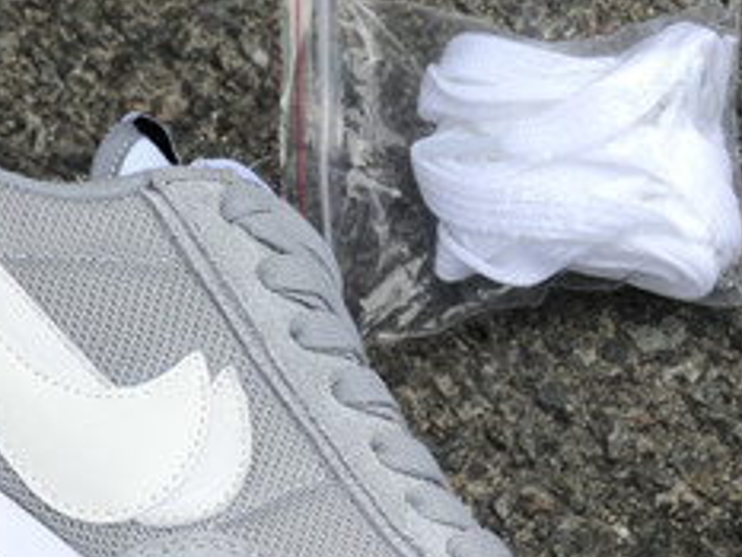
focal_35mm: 165
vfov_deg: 8.8
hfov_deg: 11.9
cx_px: 522
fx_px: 3539
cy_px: 797
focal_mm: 6
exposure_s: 1/237
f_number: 2.4
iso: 16
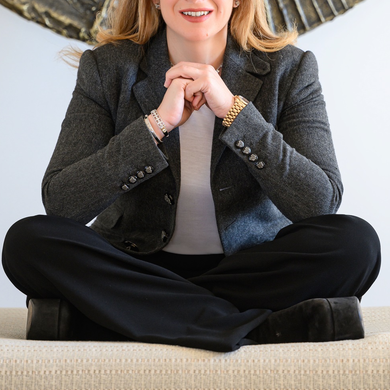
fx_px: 3684
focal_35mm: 289
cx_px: 192
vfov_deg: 6.0
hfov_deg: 6.1
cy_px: 6
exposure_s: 1/125
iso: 800
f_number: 3.2
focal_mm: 170
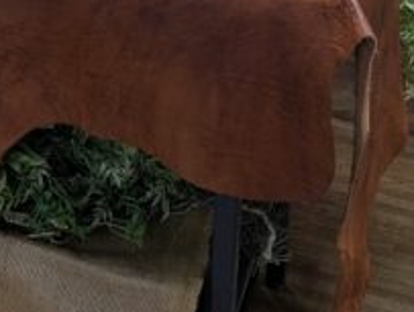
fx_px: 1450
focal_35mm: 121
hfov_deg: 14.7
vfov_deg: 11.3
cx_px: -269
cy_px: -274
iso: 21
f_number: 1.68
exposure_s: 1/25
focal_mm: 6.9
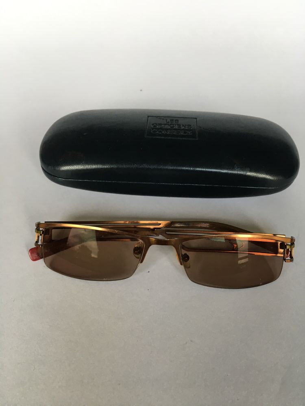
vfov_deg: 61.7
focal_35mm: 29
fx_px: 341
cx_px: 152
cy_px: 203
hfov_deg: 48.2
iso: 40
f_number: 2.2
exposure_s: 1/33
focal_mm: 4.15
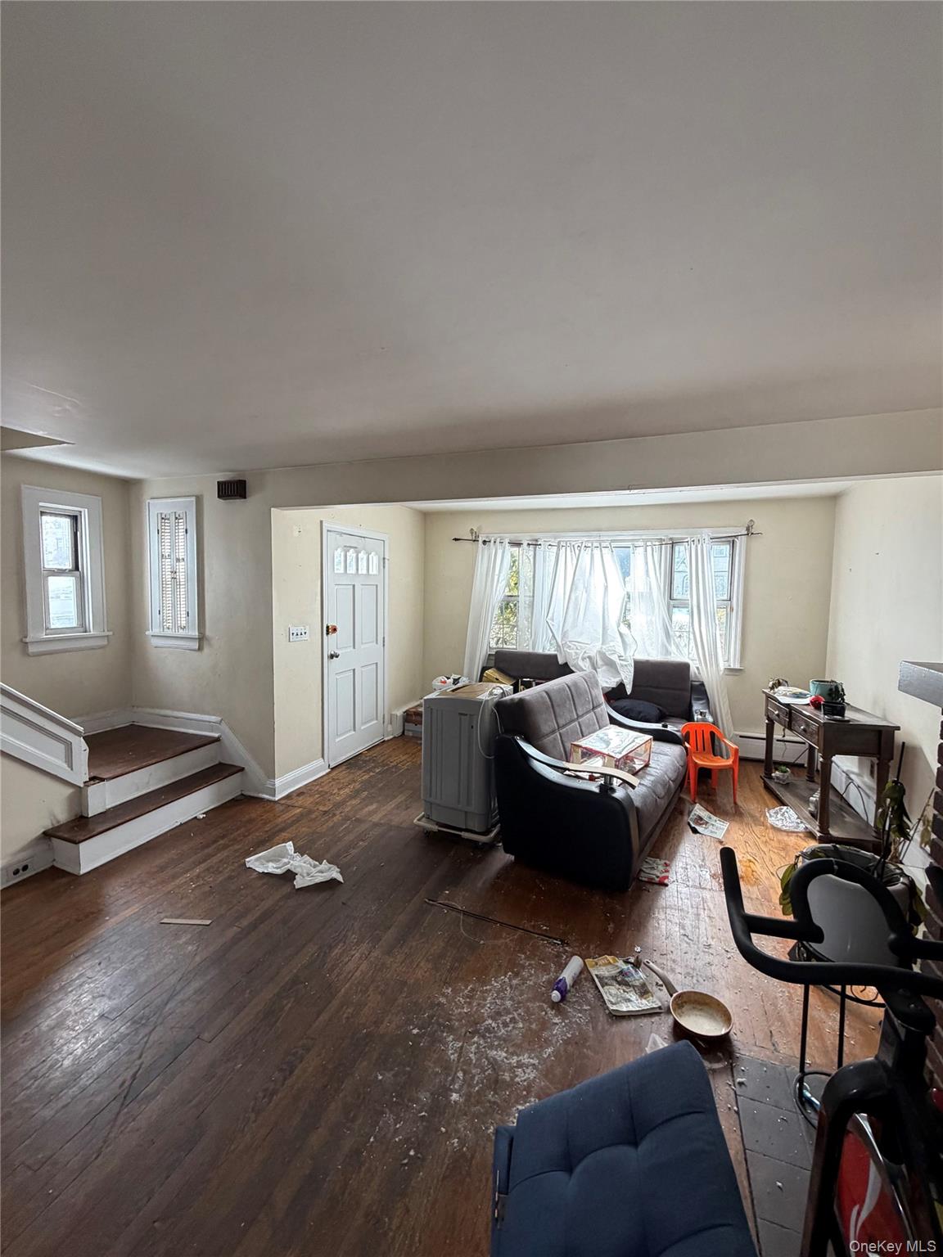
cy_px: 628
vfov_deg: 102.1
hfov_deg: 85.7
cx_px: 472
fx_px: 509
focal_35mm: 14
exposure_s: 1/121
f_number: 2.2
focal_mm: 2.22
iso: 320
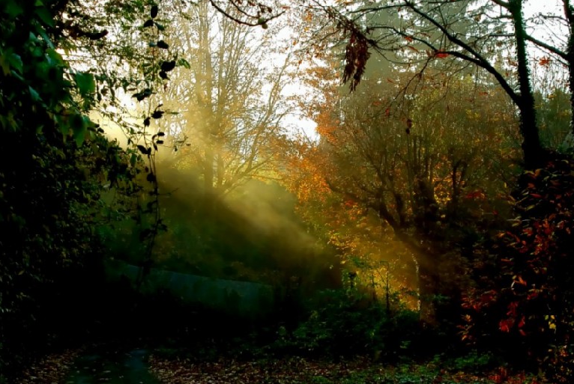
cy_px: 191
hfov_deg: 27.3
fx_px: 1181
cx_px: 299
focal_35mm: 74
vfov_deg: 18.5
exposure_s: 1/200
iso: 800
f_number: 10
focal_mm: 42
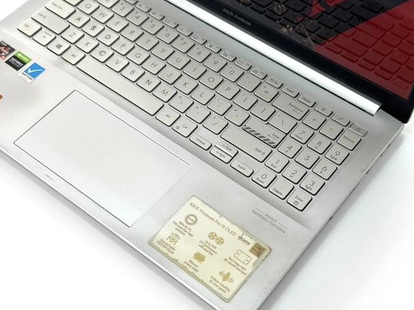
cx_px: 178
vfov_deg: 24.0
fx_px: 729
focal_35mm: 61
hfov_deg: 31.6
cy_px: 137
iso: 64
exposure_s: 1/215
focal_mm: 6.76
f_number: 1.78
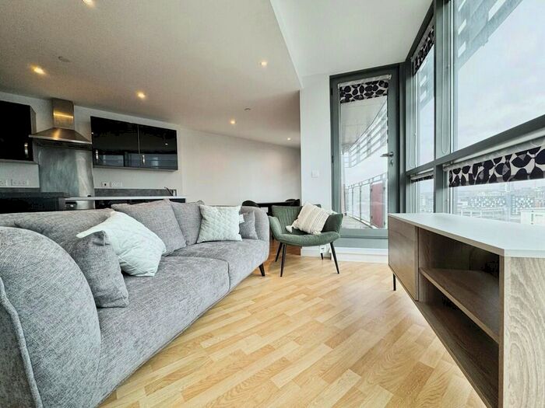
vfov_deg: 85.7
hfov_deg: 102.1
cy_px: 204
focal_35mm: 14
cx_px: 272
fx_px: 220
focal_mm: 2.22
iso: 80
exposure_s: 1/100
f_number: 2.2
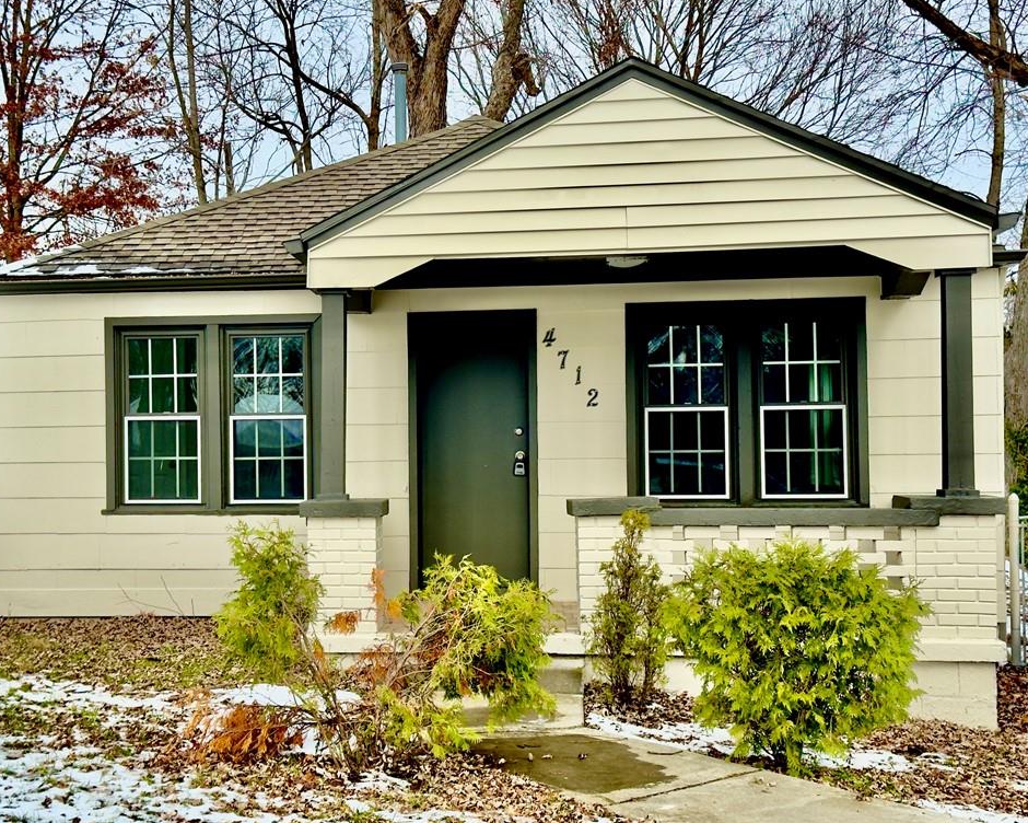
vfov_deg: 29.7
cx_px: 497
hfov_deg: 36.7
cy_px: 412
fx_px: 1552
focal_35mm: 51
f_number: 1.78
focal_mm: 6.76
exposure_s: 1/1597
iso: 64
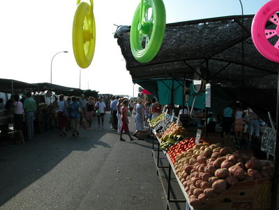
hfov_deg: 52.6
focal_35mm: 35
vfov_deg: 40.7
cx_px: 140
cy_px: 105
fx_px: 282
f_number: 7.1
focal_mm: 8.9
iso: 100
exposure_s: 1/328
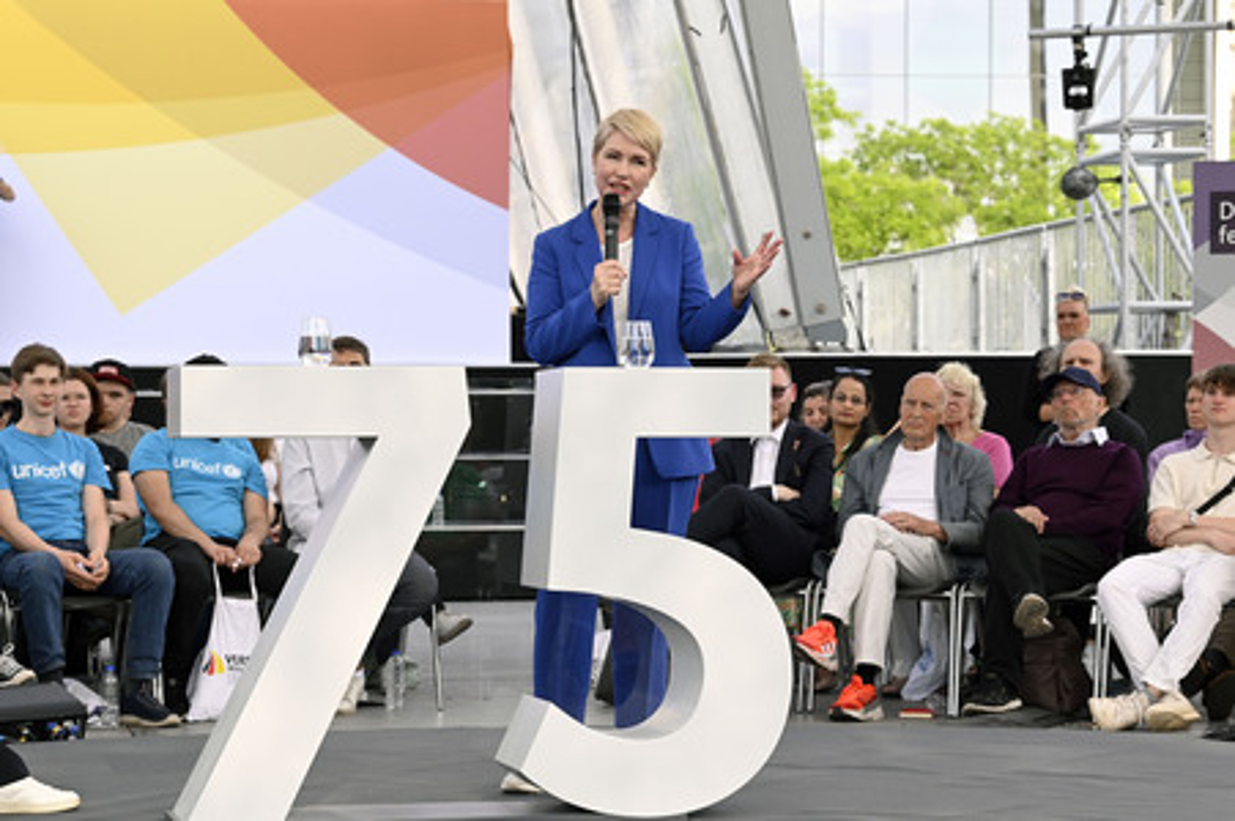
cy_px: 410
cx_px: 618
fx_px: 3771
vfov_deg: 12.4
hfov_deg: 18.6
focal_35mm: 110
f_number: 9
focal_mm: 110
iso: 2000
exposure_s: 1/1000
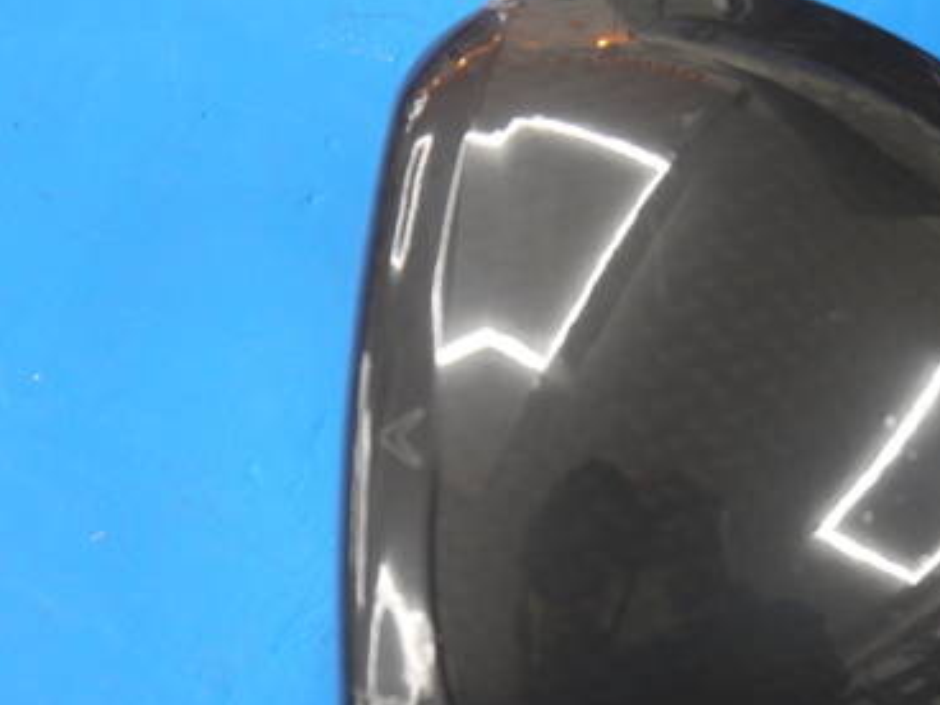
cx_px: 651
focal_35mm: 80
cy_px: 490
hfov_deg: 24.3
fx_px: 2172
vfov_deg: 18.4
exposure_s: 1/60
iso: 250
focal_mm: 23
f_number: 4.4
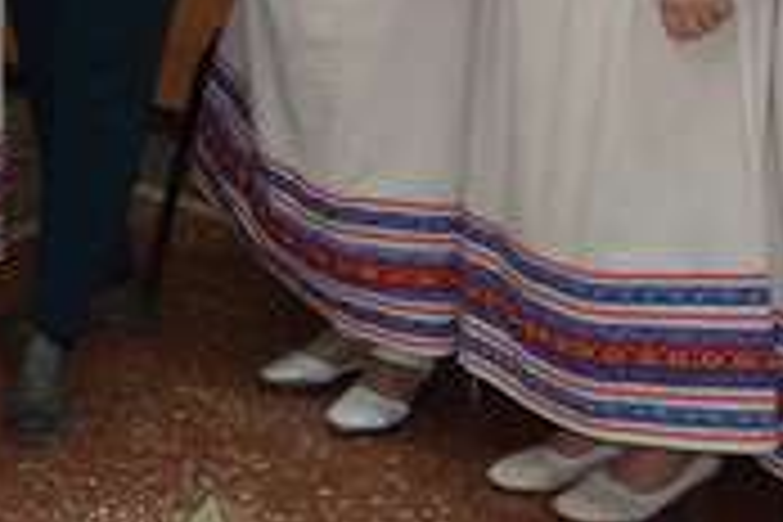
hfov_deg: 21.1
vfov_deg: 13.4
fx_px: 2066
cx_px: 104
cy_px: -297
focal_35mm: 95
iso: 800
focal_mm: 20
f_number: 5
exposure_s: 1/100
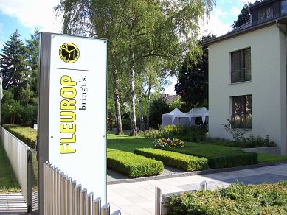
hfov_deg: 50.1
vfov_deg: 38.7
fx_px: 307
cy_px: 110
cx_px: 146
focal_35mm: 37
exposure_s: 1/594
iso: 80
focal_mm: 6
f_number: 2.7
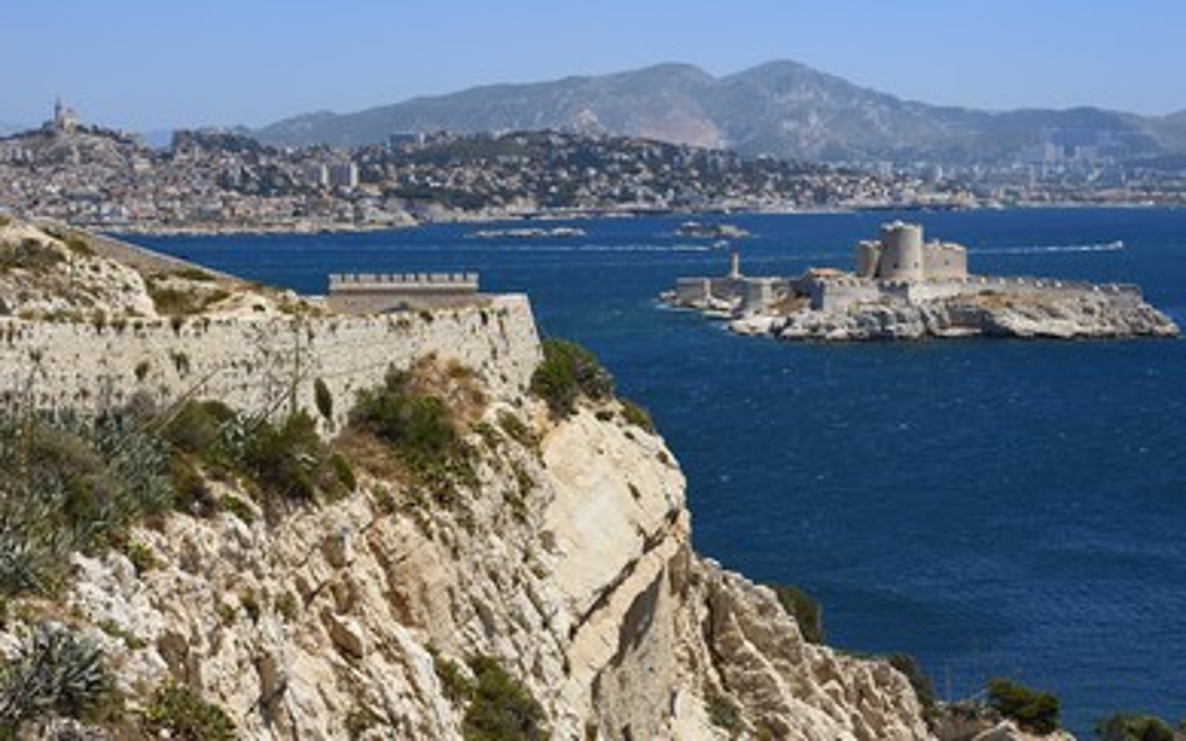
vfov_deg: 16.9
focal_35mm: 77
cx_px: 561
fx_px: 2488
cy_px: 323
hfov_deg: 26.8
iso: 200
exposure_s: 1/400
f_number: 10
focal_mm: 70
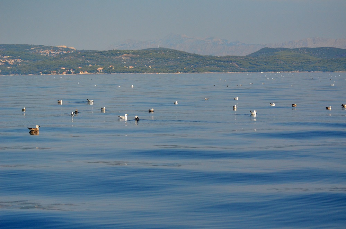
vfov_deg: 13.0
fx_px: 1007
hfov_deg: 19.5
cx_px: 173
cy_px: 114
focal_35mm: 105
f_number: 4.5
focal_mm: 70
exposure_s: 1/8000
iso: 1000
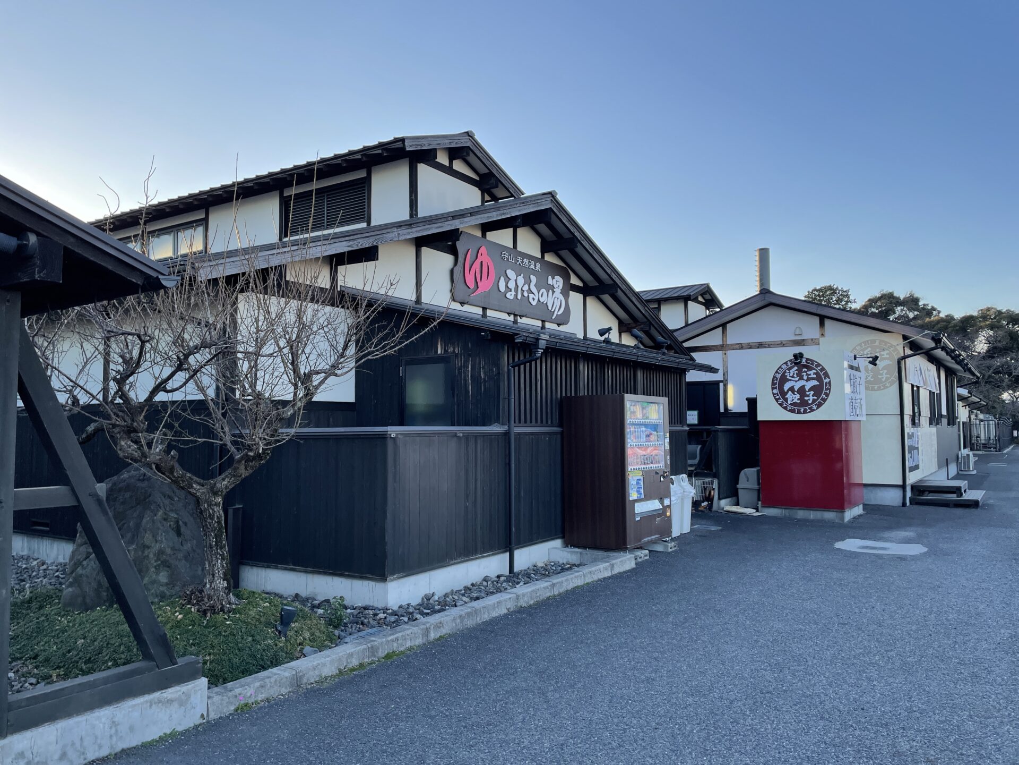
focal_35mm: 26
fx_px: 765
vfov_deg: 53.1
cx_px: 510
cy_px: 382
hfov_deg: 67.3
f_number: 1.6
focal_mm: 4.2
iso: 32
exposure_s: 1/836
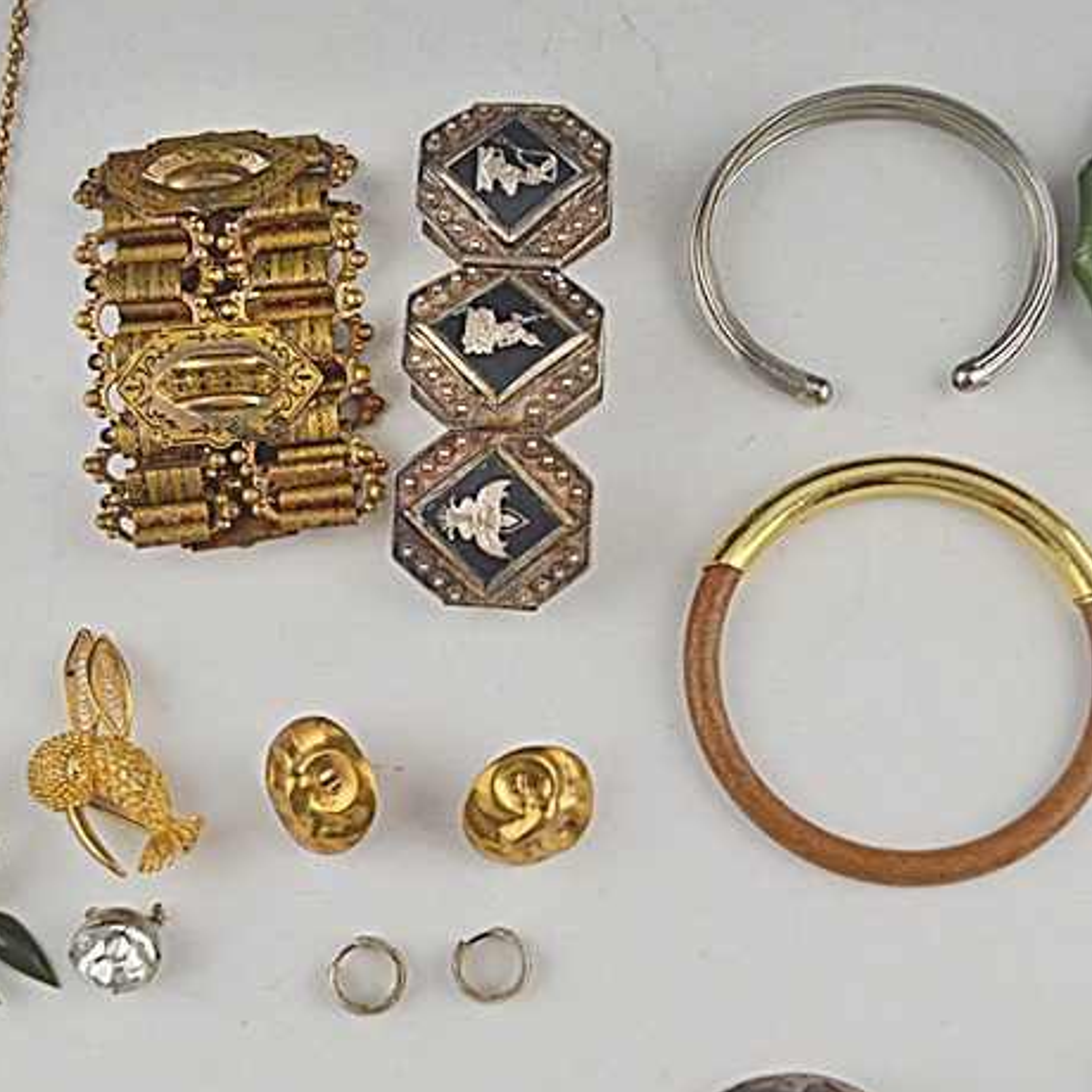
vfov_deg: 27.7
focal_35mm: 62
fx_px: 2213
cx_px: 542
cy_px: 655
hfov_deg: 27.7
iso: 400
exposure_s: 1/125
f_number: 5.6
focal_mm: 32
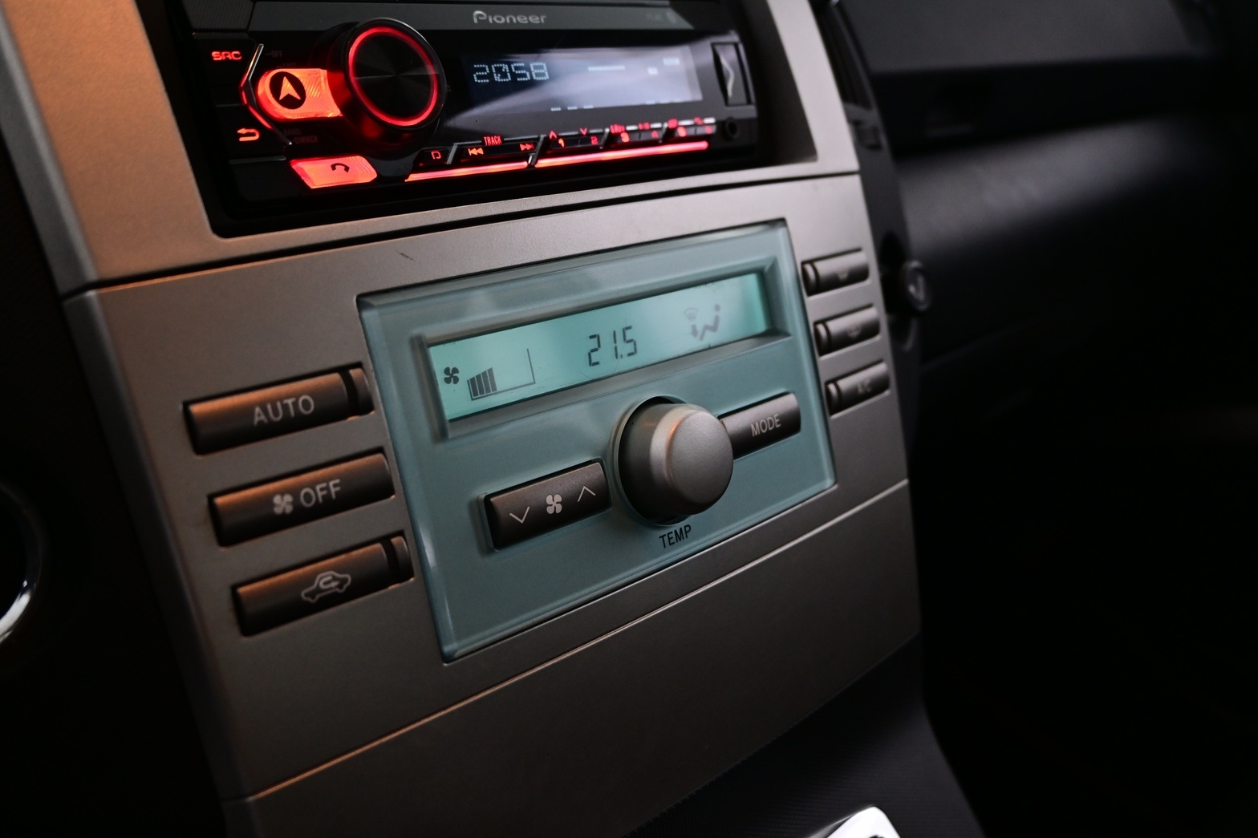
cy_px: 432
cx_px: 620
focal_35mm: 31
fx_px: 1083
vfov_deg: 42.3
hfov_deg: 60.3
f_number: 3.8
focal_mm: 20
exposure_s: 1/30
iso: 1000
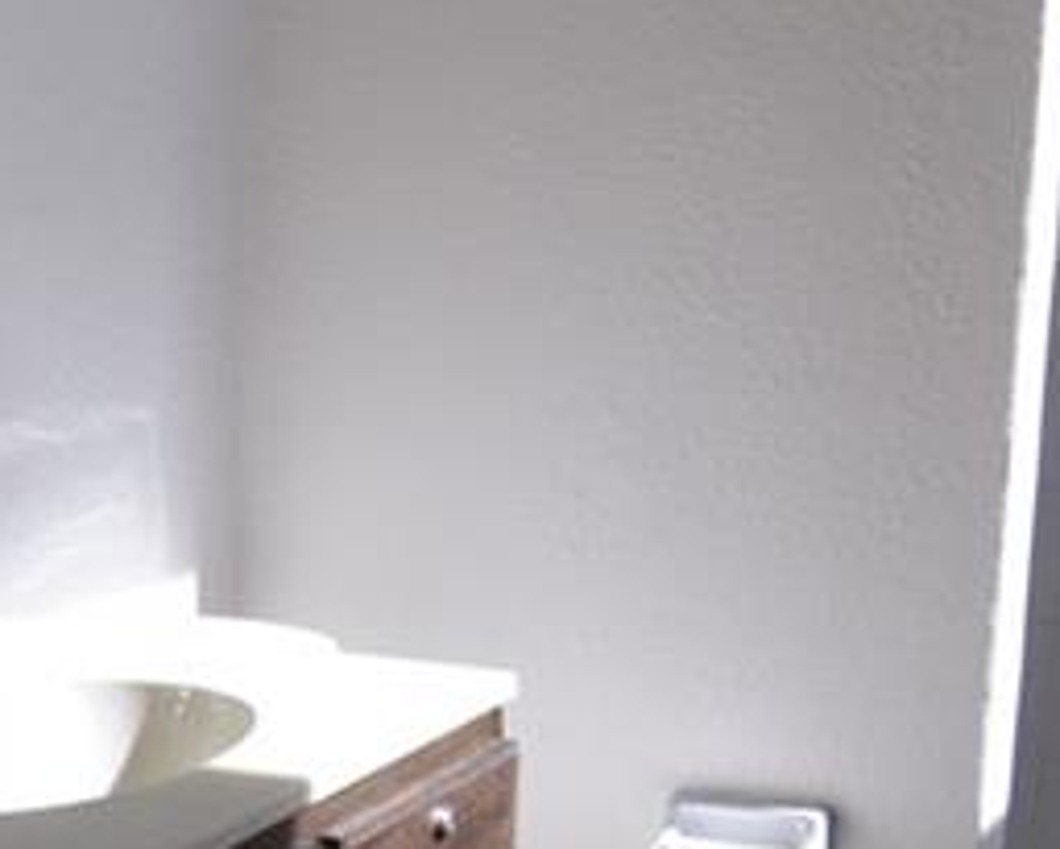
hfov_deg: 19.5
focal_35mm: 88
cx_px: -418
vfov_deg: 17.2
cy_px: 779
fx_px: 2762
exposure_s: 1/250
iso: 400
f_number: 8
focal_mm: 10
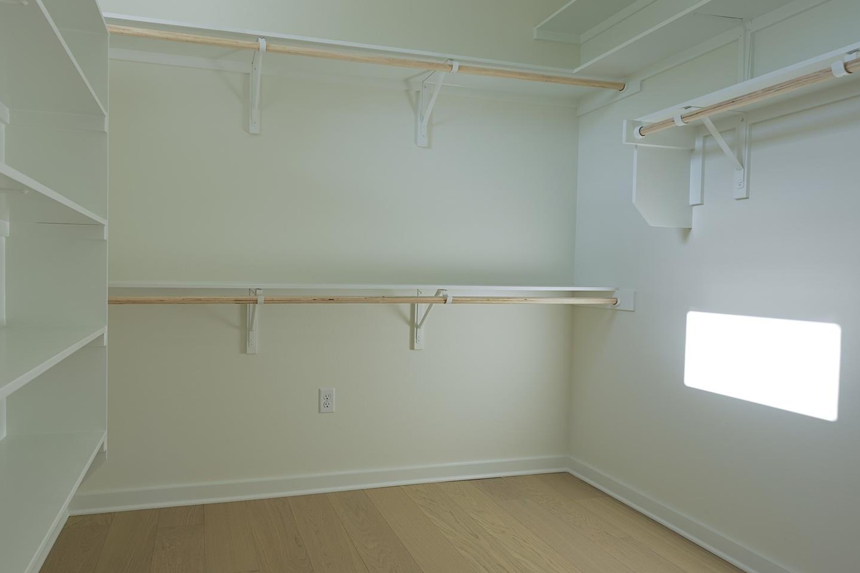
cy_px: 283
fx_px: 478
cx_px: 311
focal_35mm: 20
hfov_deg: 82.0
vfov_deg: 61.9
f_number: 5.6
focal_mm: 14
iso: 31
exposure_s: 1/13
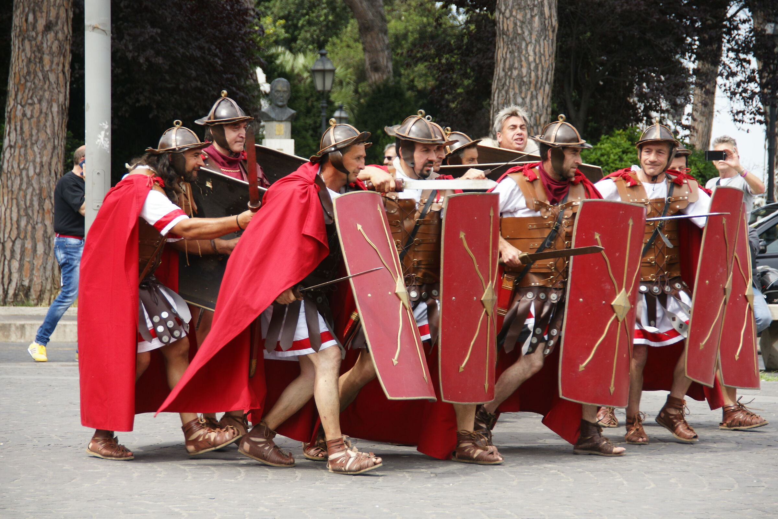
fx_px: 3890
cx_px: 389
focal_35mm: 180
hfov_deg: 11.4
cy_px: 260
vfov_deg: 7.6
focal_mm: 120
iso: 200
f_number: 6.3
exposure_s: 1/250
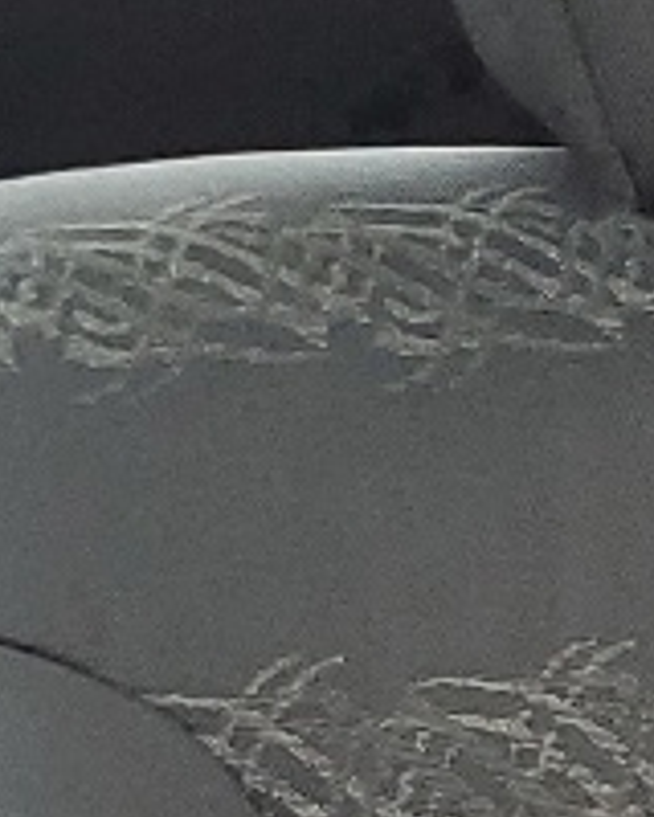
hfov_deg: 6.9
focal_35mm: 203
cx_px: 1917
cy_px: 1793
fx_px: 4912
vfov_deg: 8.8
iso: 103
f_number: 1.5
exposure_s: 1/60.2
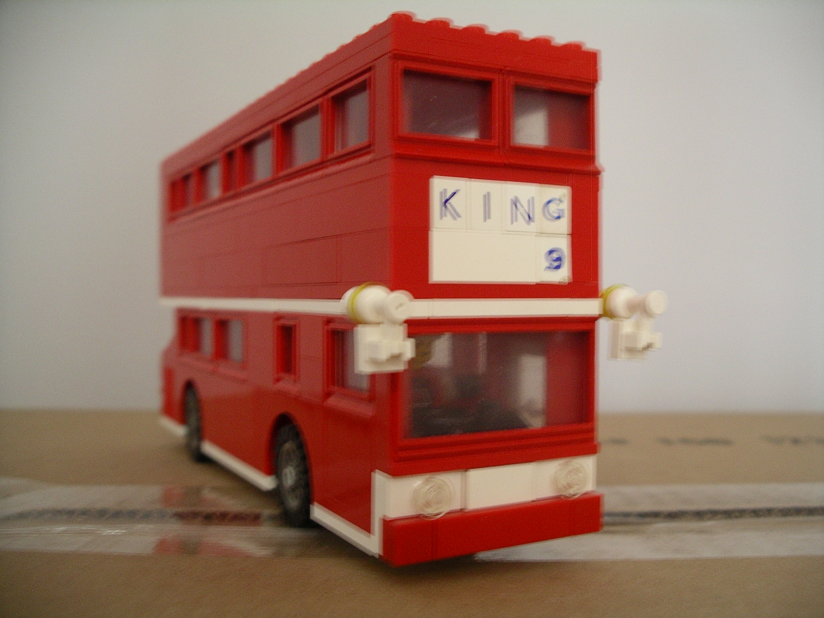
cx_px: 412
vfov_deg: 38.7
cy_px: 309
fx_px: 881
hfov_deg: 50.1
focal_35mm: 37
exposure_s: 1/6
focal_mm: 7.8
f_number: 2.8
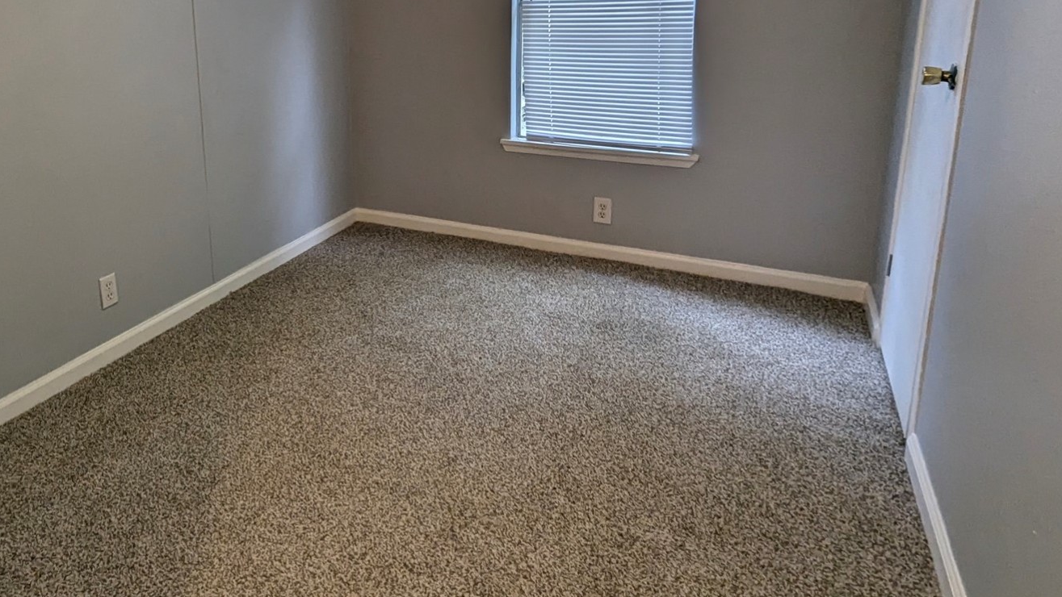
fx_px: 620
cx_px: 317
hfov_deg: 77.4
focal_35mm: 22
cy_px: 128
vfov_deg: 48.8
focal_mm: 1.95
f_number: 2.2
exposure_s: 1/60
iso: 134
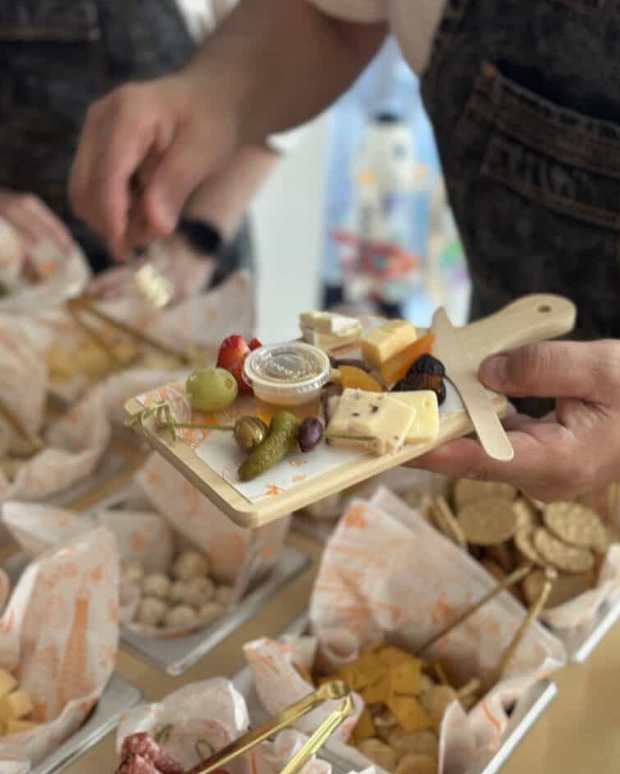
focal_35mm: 51
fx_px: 1170
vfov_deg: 36.6
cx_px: 315
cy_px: 414
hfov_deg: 29.7
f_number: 1.78
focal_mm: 6.86
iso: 80
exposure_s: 1/60
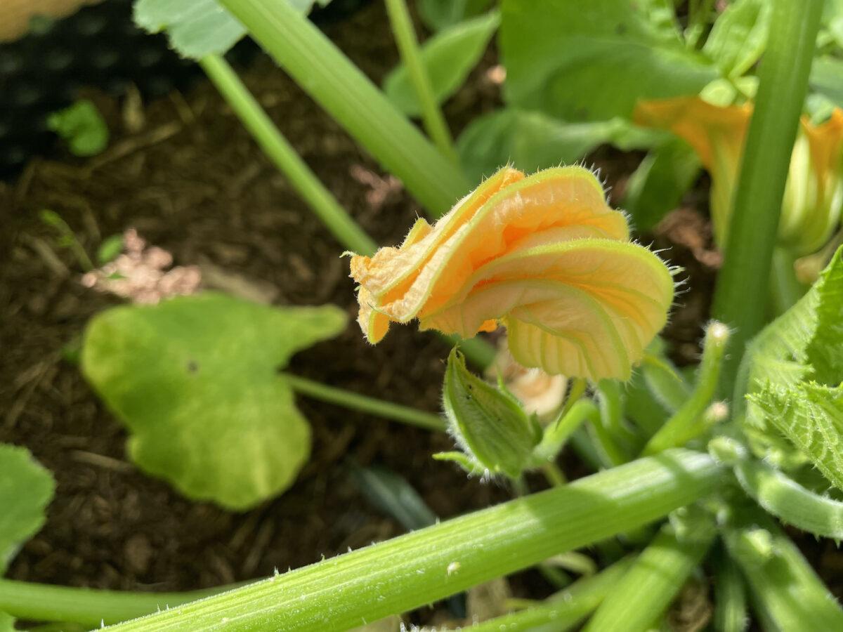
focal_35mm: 26
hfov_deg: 67.3
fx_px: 633
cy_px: 316
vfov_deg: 53.1
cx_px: 422
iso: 32
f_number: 1.6
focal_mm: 4.2
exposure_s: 1/875
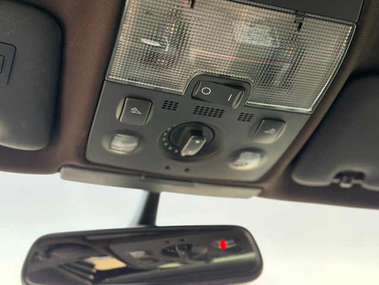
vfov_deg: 30.3
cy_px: 142
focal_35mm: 48
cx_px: 190
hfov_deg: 39.7
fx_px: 526
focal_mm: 6.76
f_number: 1.78
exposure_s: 1/193
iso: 200
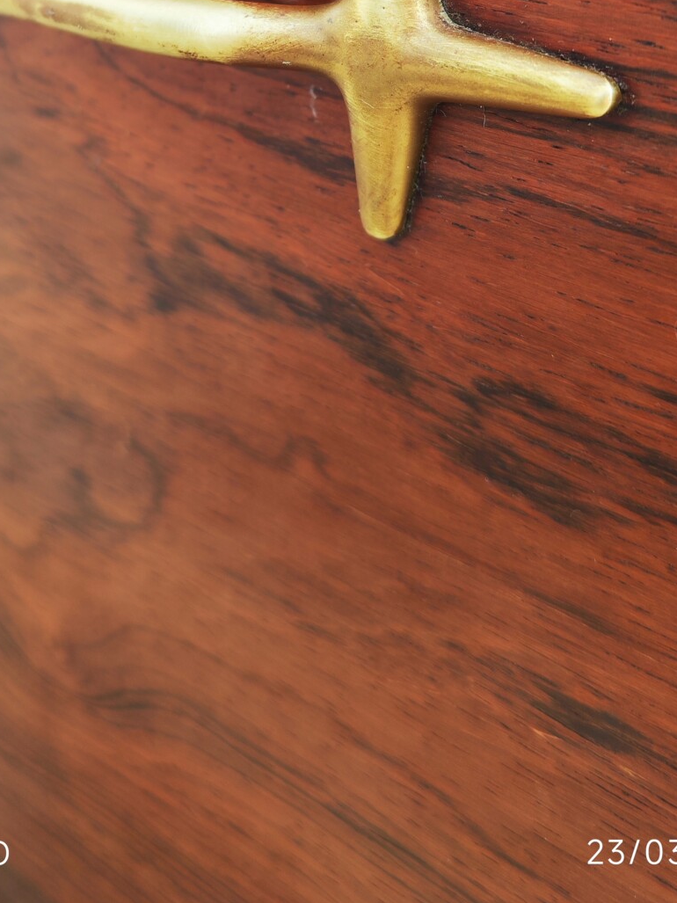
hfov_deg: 33.6
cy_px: 75
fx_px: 1122
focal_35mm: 43
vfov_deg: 40.3
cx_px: 299
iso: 50
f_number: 1.69
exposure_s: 1/202
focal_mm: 7.01
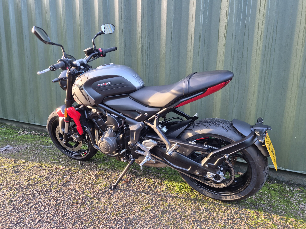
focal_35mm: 23
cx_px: 153
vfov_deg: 58.9
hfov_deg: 73.9
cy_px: 114
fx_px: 203
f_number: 1.8
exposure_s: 1/180
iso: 200
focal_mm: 5.4
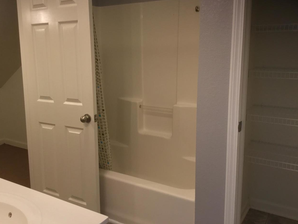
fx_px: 293
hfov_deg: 53.9
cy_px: 102
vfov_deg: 41.8
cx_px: 142
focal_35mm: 34
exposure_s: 1/30
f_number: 2.4
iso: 125
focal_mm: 3.3
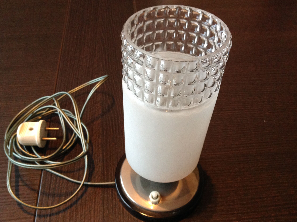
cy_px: 111
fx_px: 308
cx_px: 145
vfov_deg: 39.6
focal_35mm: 36
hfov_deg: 51.4
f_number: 2.4
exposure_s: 1/15
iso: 250
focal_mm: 4.28
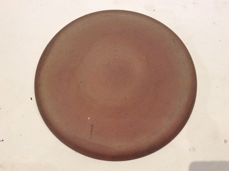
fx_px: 211
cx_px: 114
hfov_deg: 56.9
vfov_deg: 44.1
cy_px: 86
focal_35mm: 32
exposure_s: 1/25
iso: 250
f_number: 2.4
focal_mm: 3.3
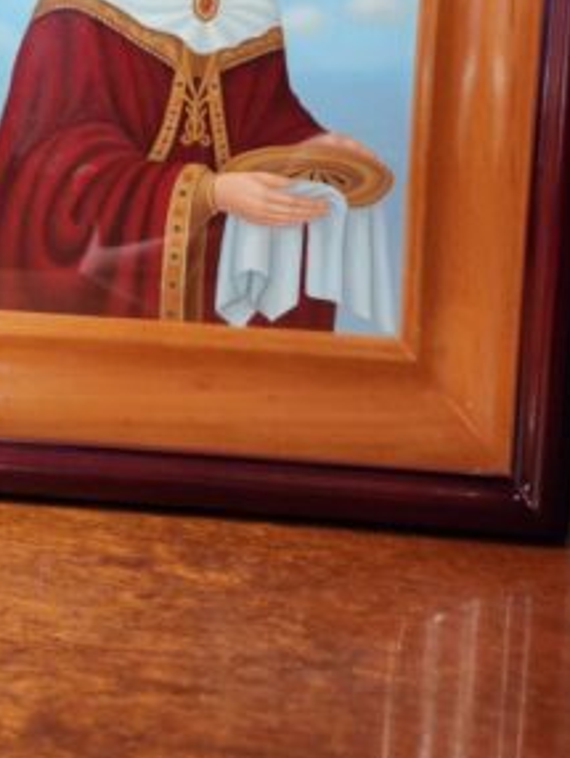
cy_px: 136
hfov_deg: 31.4
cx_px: 201
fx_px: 1008
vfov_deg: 39.4
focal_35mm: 46
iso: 200
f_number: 1.8
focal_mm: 5.4
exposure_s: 1/100
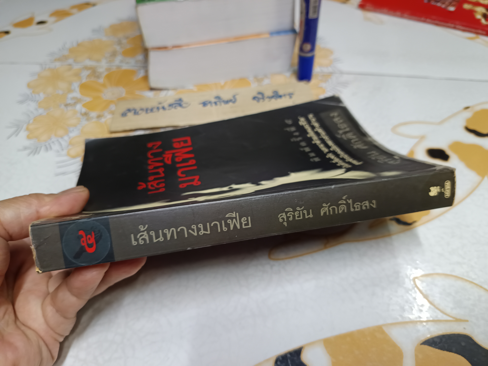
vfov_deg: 56.8
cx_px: 244
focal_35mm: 24
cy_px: 183
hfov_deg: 71.6
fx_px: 338
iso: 1143
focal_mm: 5.31
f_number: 1.7
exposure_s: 1/25
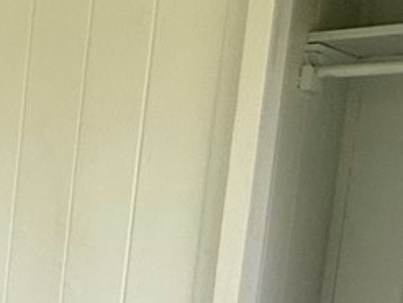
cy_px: 350
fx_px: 1060
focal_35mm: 91
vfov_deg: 15.7
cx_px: -451
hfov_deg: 15.8
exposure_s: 1/99
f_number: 2.2
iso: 80
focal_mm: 2.22
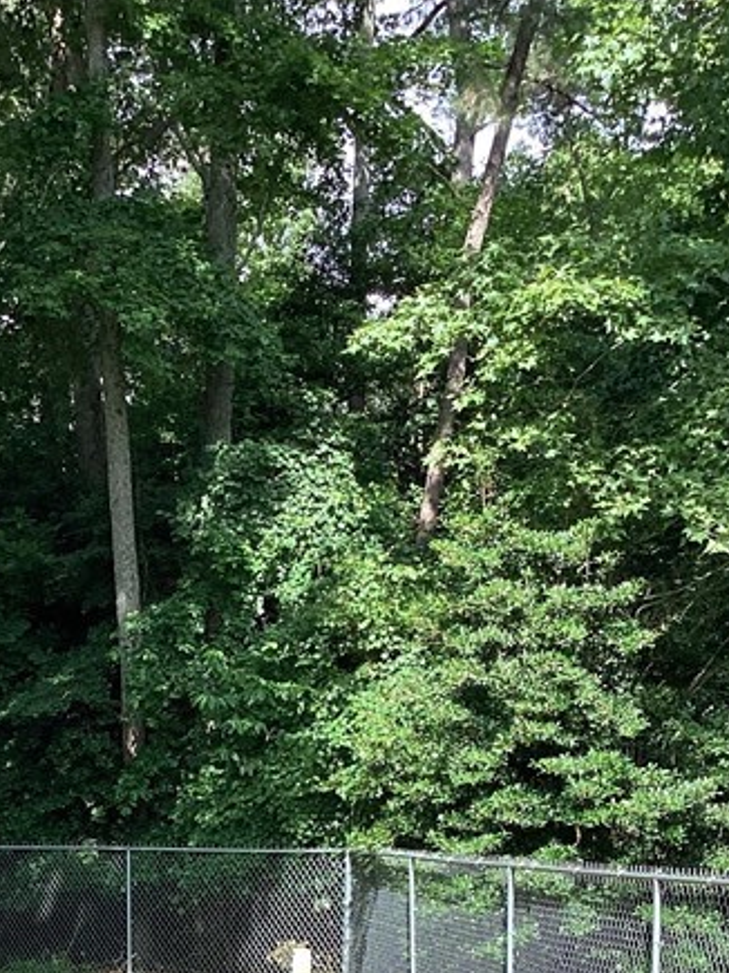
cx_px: 116
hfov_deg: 19.9
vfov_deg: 24.6
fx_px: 2051
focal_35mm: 73
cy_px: 1103
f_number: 2.4
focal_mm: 3.3
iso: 25
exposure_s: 1/334
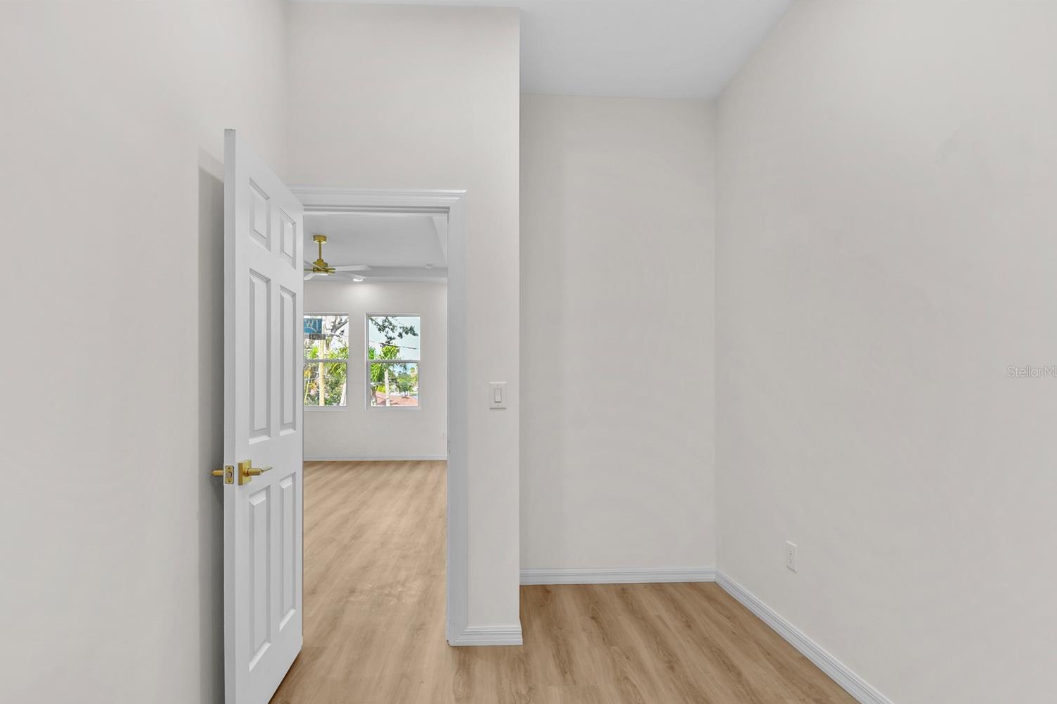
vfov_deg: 73.6
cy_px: 371
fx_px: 470
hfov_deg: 96.7
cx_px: 507
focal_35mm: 16
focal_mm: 10
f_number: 7.1
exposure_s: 1/5
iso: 100
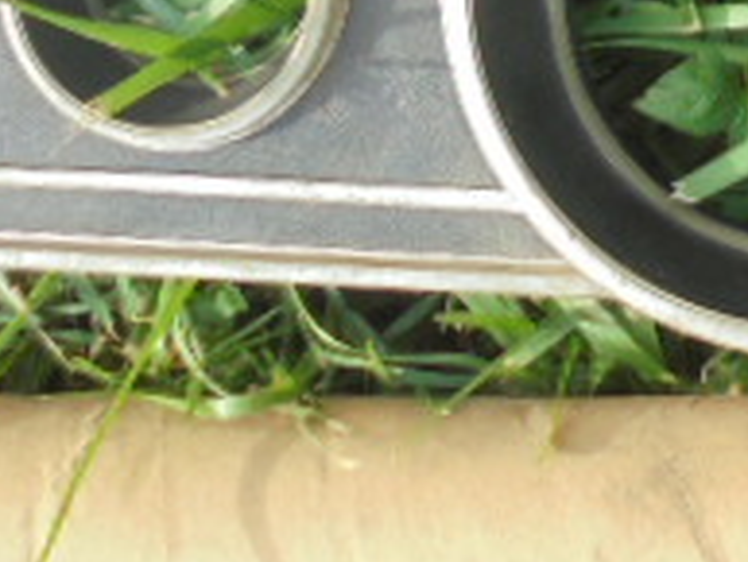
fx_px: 1859
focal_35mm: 86
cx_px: 818
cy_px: -360
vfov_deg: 15.4
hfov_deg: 21.6
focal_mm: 4.6
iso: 100
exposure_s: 1/160
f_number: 3.5
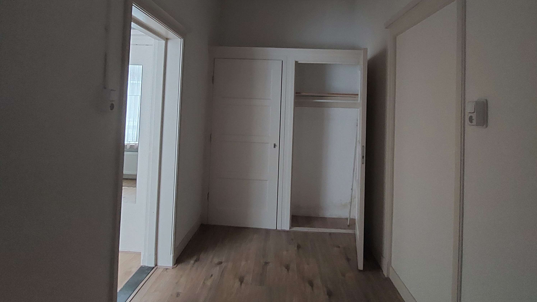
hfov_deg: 89.6
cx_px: 270
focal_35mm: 19
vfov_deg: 57.0
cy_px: 100
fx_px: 271
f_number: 2.2
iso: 640
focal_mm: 1.74
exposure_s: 1/25
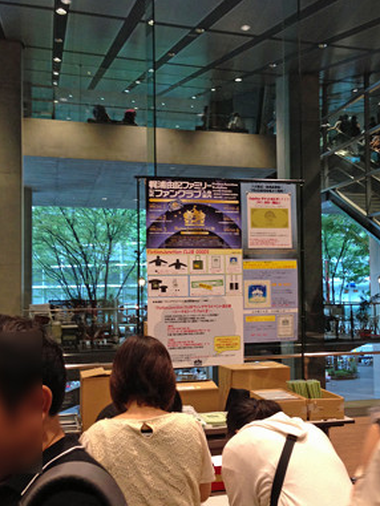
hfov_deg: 36.8
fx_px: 571
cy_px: 263
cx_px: 202
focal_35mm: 39
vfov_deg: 47.8
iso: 160
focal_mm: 4.13
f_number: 2.4
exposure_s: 1/20
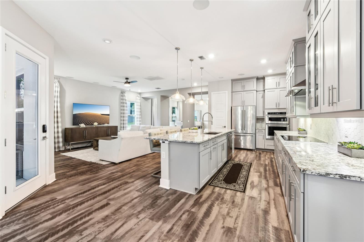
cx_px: 182
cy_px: 121
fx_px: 142
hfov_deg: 104.3
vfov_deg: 81.2
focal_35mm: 14
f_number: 8
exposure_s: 1/5
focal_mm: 14
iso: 400
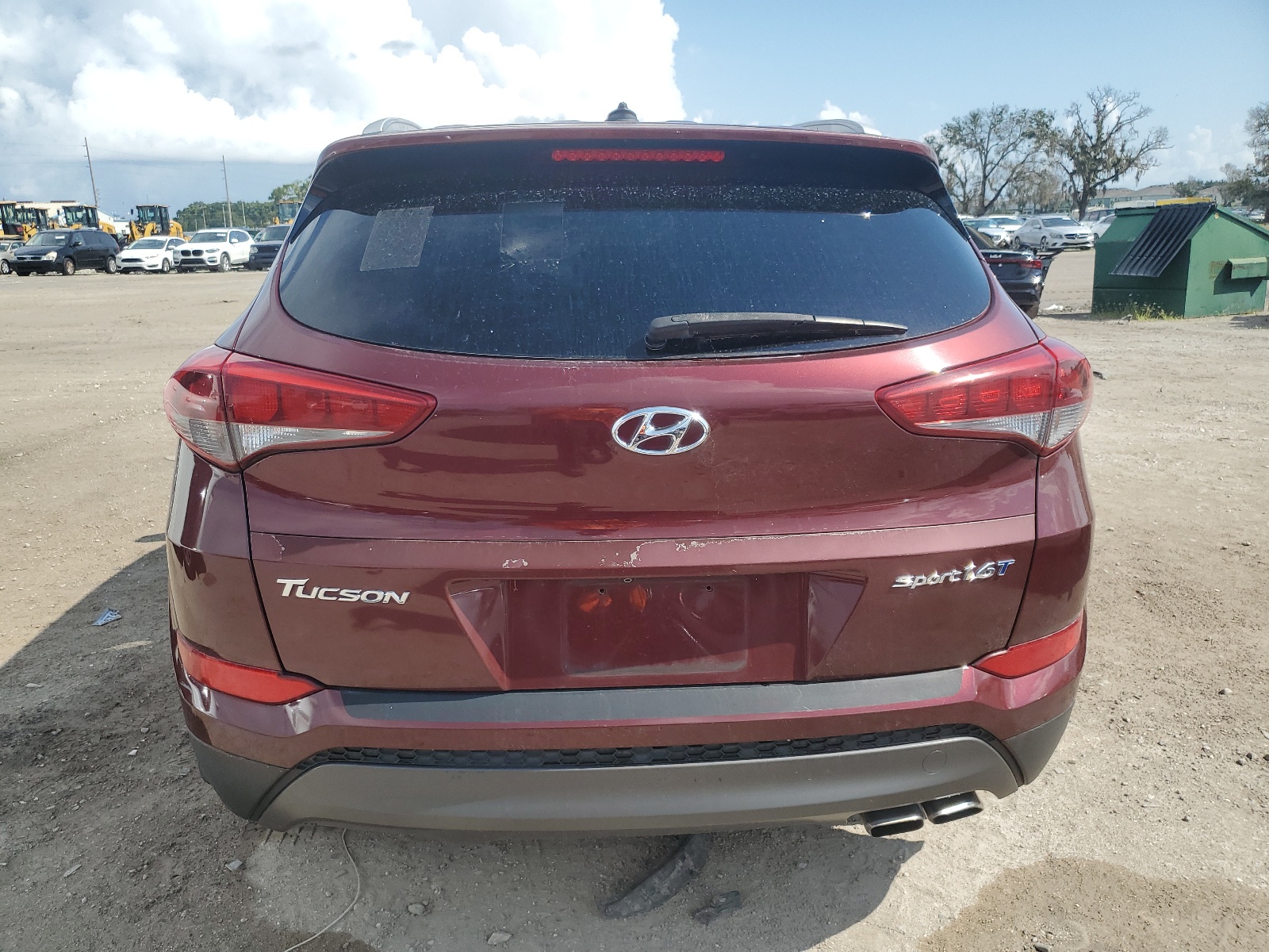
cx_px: 634
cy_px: 476
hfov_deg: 67.3
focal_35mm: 26
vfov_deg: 53.1
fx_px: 953
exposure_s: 1/3333
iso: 50
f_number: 1.5
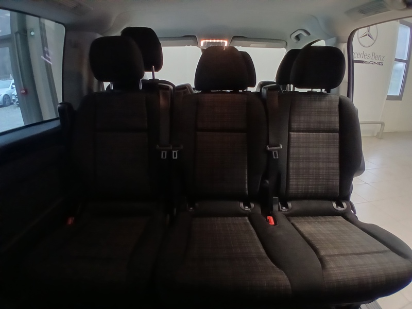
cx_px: 206
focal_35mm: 17
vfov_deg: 74.7
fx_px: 202
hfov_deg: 91.0
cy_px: 154
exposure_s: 1/25
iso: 640
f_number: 2.2
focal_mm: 1.4
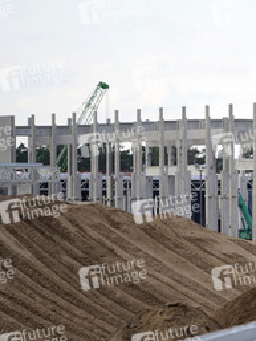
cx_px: 263
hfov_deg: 4.4
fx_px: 3320
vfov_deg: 5.9
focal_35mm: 337
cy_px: 175
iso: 100
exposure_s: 1/200
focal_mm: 200
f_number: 5.6
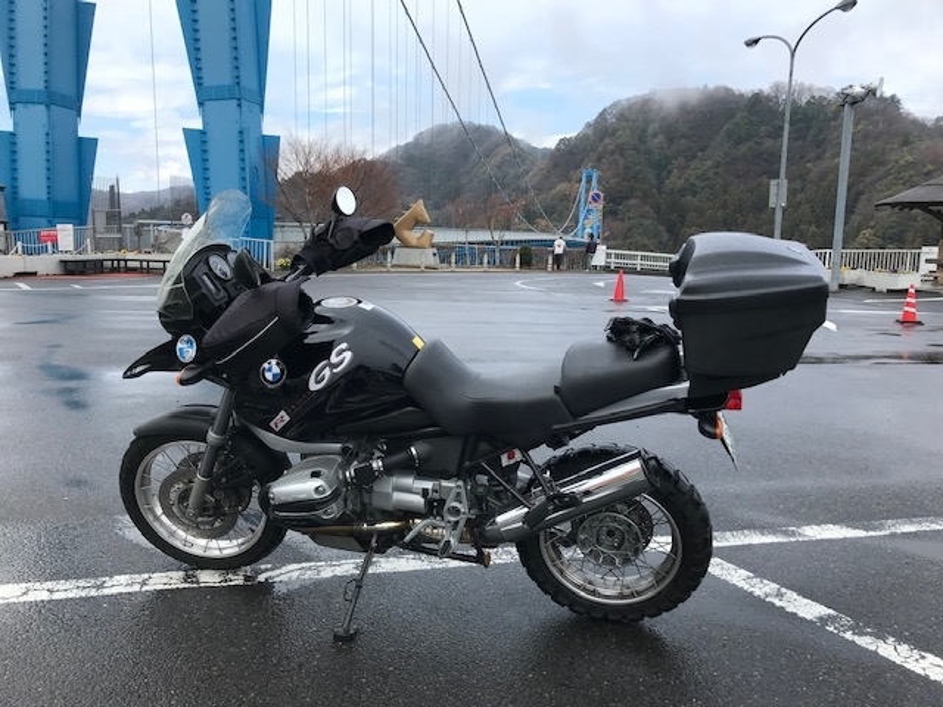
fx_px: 763
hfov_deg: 63.4
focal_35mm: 28
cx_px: 472
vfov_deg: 49.7
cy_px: 354
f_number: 1.8
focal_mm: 3.99
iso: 20
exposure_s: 1/1429
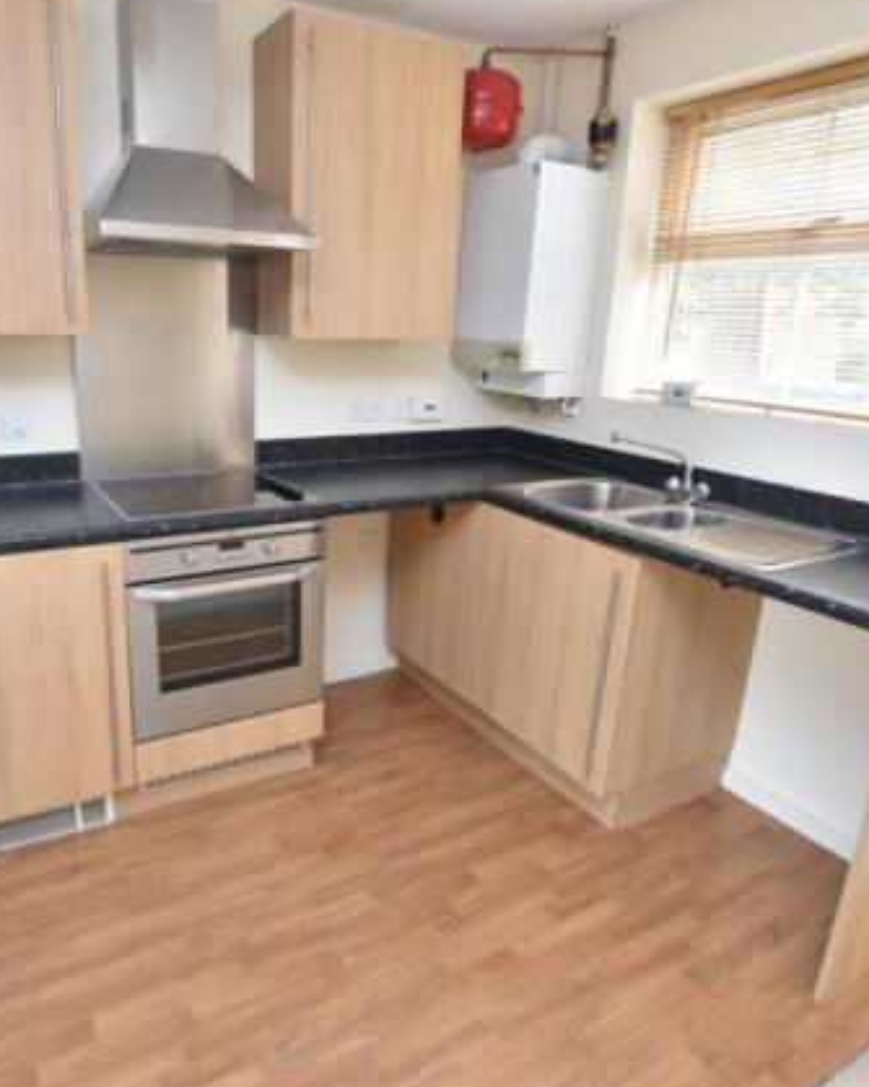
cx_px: 336
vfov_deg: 75.0
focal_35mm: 22
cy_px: 528
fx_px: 708
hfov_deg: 62.4
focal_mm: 10
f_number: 3.5
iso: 280
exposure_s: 1/15
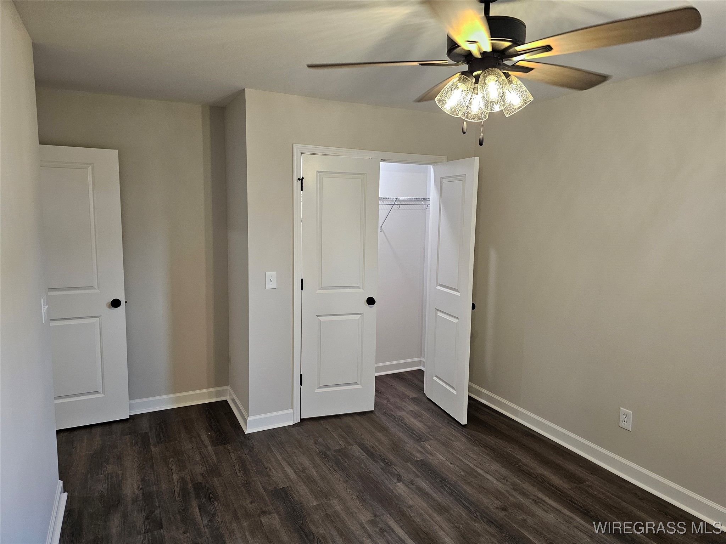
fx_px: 482
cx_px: 363
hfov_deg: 73.9
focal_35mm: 23
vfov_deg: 58.9
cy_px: 272
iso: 200
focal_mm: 6.3
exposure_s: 1/120
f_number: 1.7
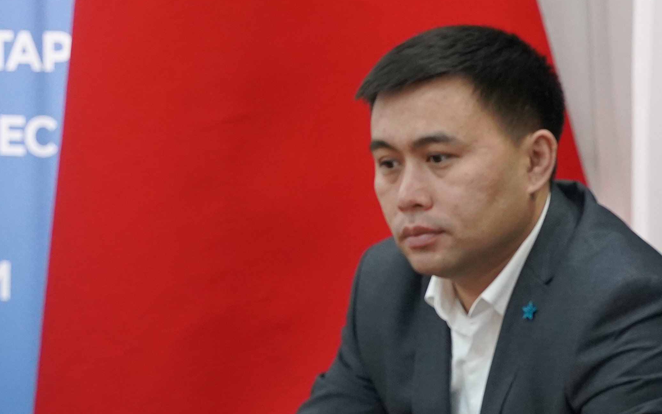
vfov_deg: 7.9
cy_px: 309
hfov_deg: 12.4
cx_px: 690
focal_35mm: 166
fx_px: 2995
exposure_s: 1/160
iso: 4000
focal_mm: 56
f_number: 4
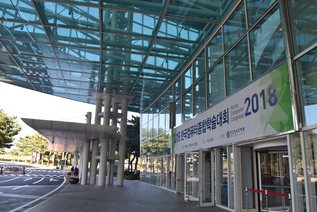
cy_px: 106
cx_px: 158
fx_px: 238
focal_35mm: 27
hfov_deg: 67.3
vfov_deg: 48.0
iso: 400
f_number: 8
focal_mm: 18
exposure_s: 1/250
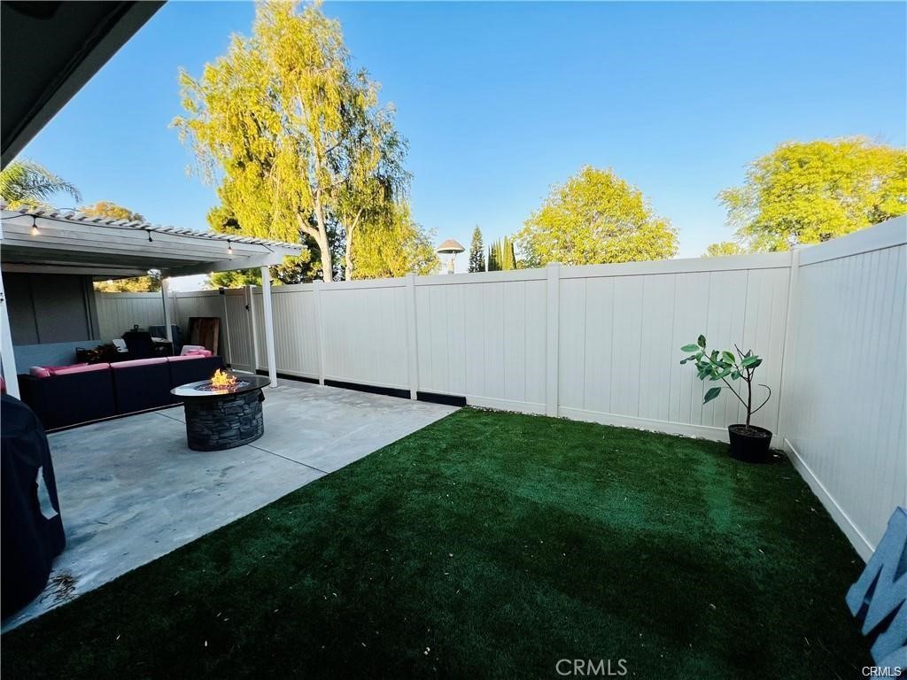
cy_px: 340
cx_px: 454
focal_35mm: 13
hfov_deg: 106.2
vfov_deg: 89.9
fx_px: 341
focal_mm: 1.57
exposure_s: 1/564
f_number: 1.8
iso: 32
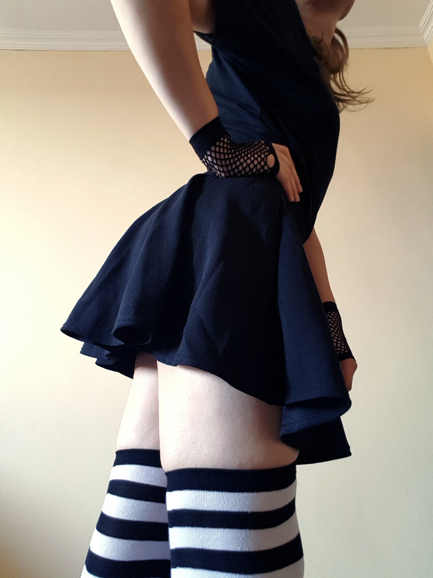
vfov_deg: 79.0
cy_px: 289
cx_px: 216
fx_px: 350
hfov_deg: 63.4
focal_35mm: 21
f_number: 1.7
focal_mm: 2.1
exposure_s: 1/17
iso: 200
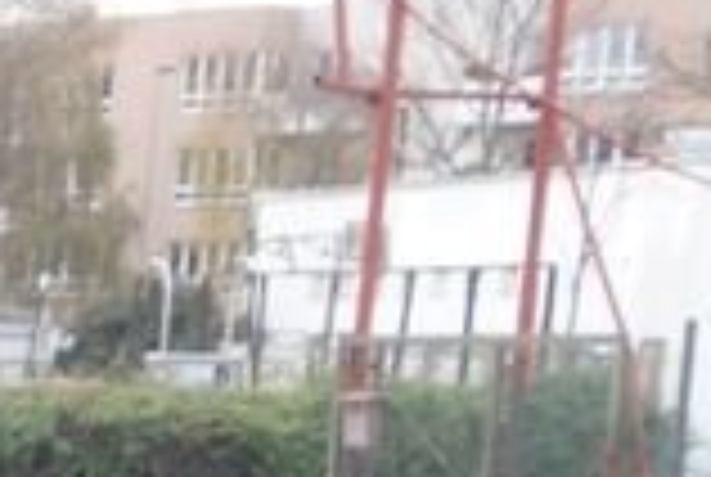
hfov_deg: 9.1
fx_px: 3581
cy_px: 893
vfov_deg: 7.4
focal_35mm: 181
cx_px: -1408
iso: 125
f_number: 3.5
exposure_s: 1/100
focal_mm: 10.4
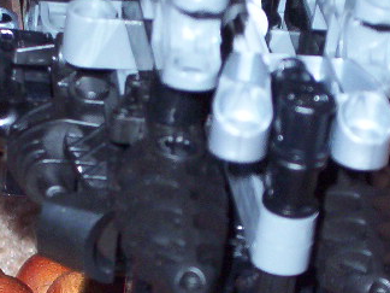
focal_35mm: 197
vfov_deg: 7.5
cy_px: 257
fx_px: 2219
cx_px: 339
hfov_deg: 10.0
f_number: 3.94
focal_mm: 12.09
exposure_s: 1/58
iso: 140
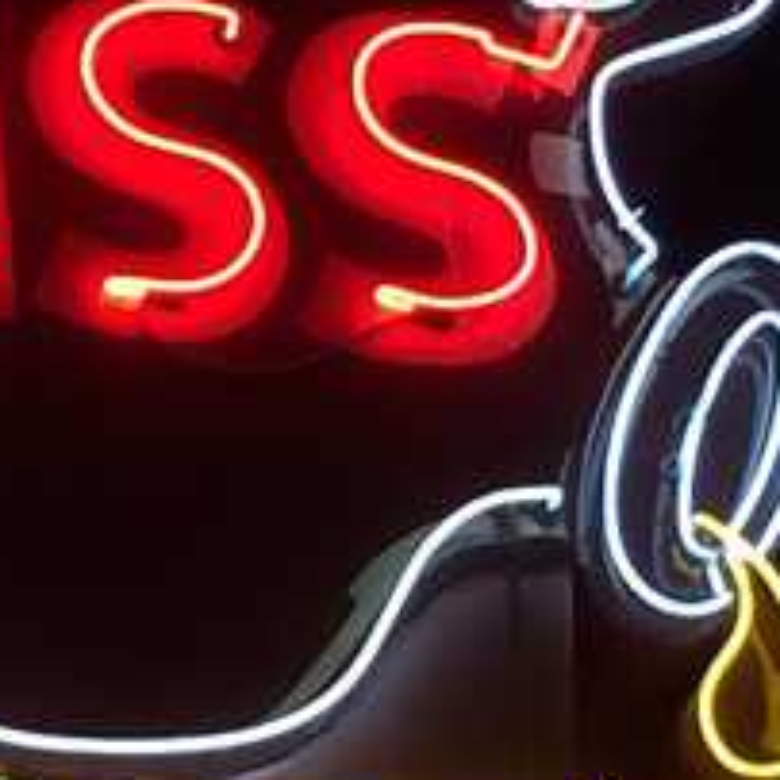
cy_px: 219
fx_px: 6169
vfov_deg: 7.2
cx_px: -173
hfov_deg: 7.2
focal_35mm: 242
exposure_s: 1/40
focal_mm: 4.15
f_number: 2.2
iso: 40
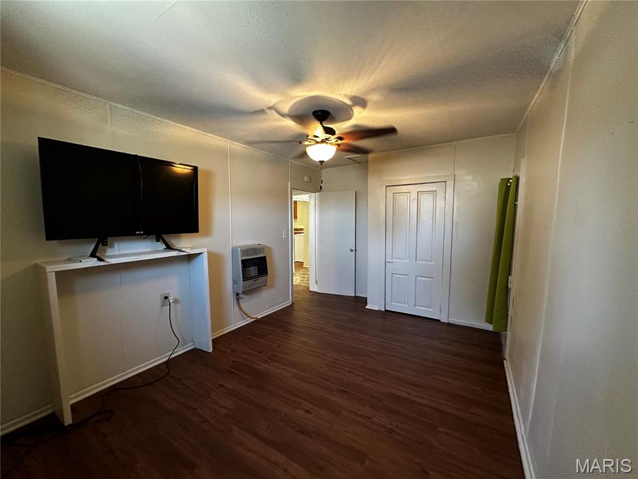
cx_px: 319
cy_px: 240
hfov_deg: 102.1
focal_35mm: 14
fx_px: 258
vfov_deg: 85.7
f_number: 2.2
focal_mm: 2.22
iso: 500
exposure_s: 1/60
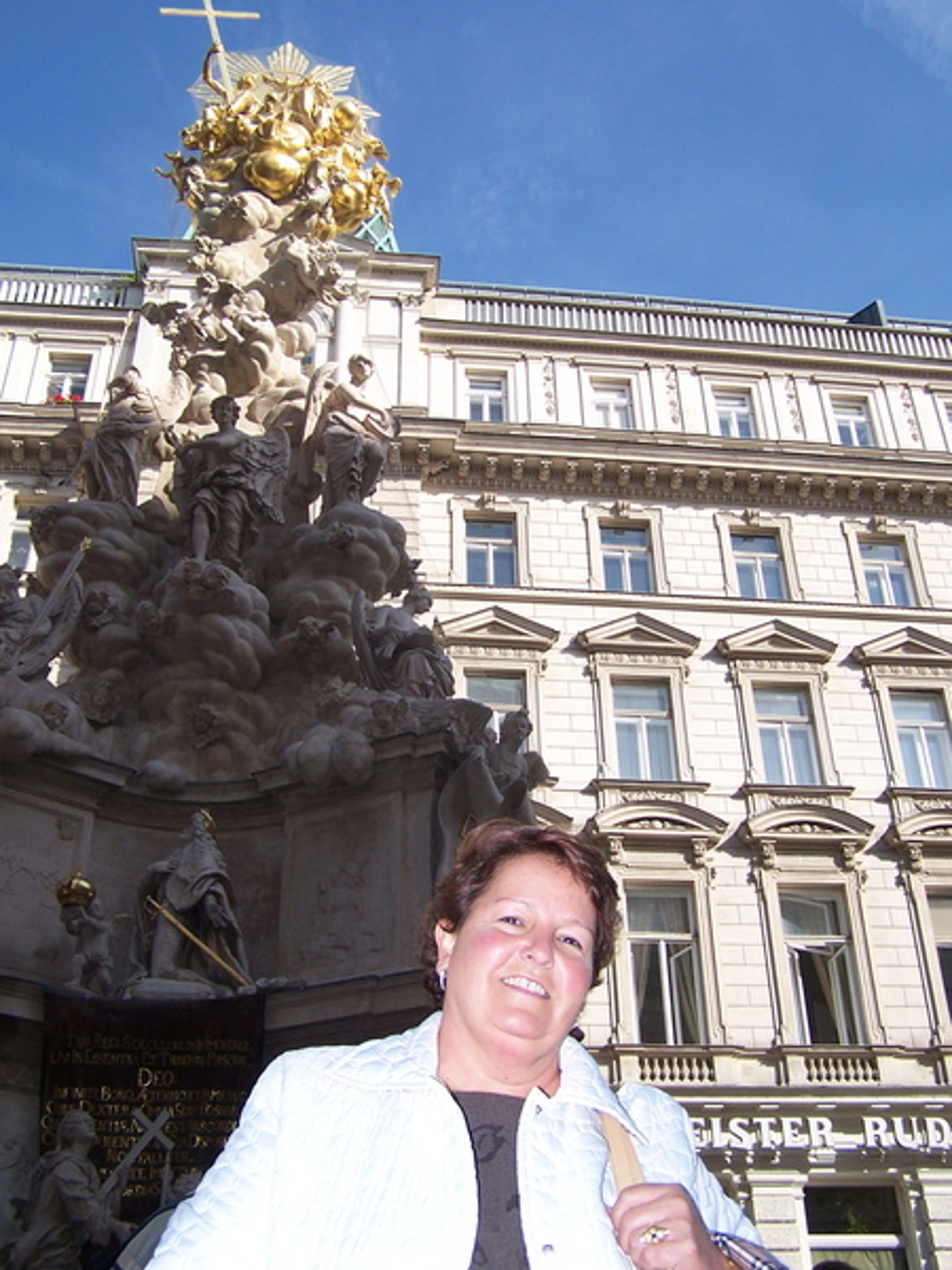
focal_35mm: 38
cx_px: 476
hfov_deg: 37.7
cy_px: 635
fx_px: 1393
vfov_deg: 49.0
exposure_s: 1/800
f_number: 2.8
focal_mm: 6.3
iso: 80
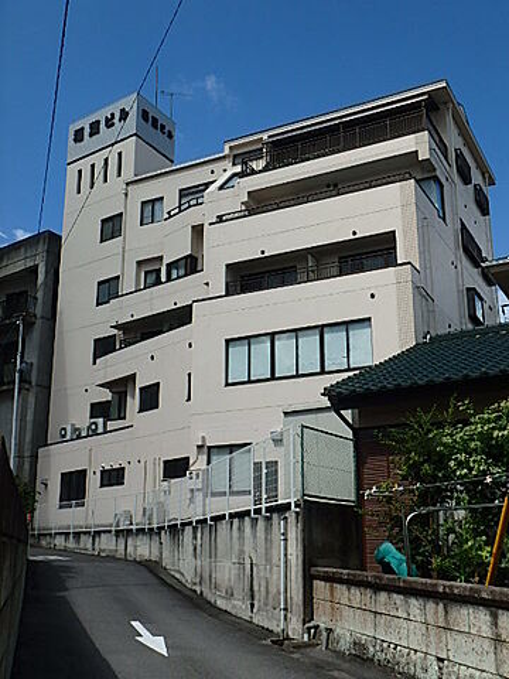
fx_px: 706
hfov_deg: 39.7
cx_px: 254
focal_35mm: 36
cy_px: 340
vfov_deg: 51.4
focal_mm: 6.4
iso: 125
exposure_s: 1/800
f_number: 5
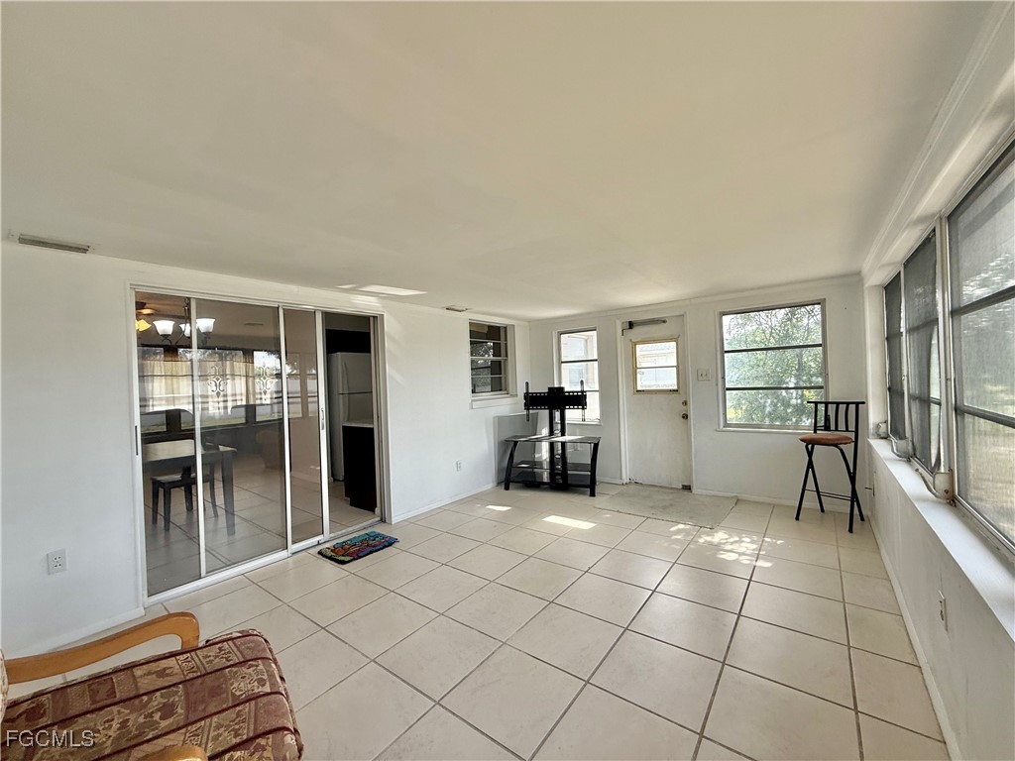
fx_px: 411
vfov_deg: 85.7
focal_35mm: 14
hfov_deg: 102.1
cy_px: 380
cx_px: 508
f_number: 2.2
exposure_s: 1/125
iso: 64
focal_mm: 2.22
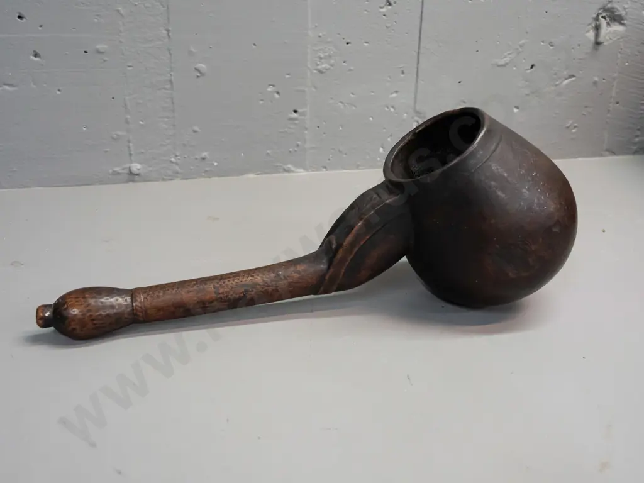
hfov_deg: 49.0
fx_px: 707
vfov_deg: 37.7
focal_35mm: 38
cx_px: 322
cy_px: 242
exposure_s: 1/125
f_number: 5
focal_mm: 19
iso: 3200
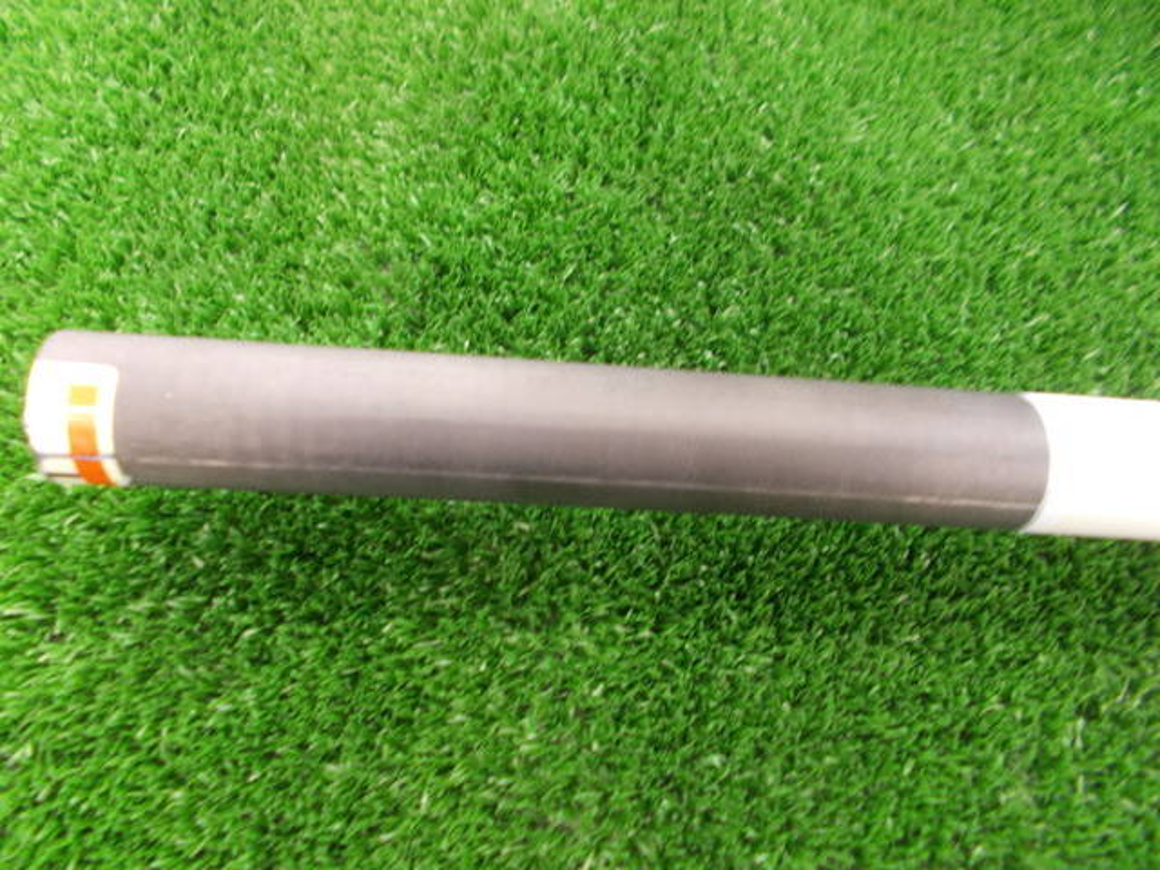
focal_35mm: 26
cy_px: 435
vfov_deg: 53.1
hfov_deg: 67.3
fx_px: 871
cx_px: 580
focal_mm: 4.6
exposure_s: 1/10
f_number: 3.2
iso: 200
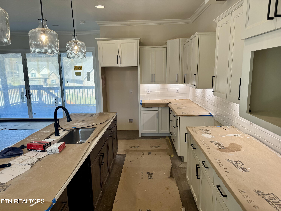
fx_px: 195
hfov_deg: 71.6
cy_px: 106
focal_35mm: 24
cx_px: 140
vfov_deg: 56.8
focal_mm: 6.76
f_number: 1.78
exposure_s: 1/212
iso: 64
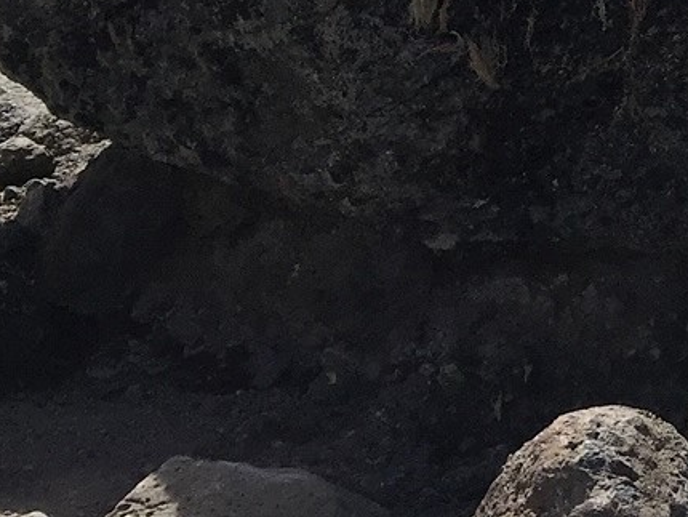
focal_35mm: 110
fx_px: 2187
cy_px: -346
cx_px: 1070
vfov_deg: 12.5
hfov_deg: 16.2
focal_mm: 4.15
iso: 32
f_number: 2.2
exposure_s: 1/3300
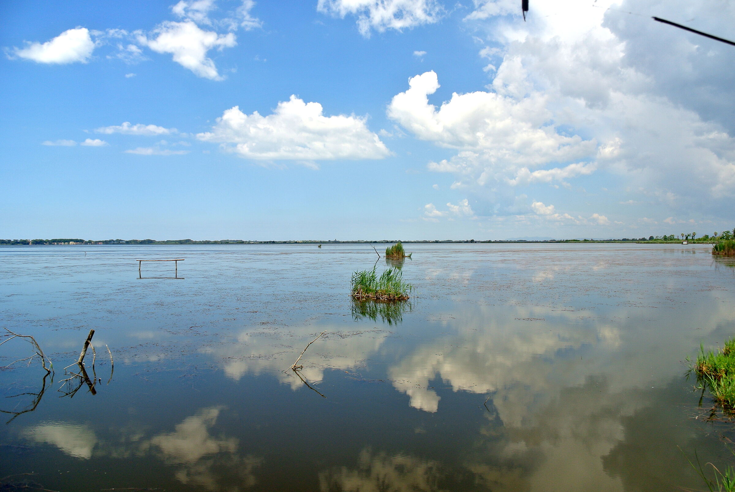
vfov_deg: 48.1
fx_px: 552
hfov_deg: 67.3
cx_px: 368
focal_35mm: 27
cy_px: 246
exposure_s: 1/800
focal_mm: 10
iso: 100
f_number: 5
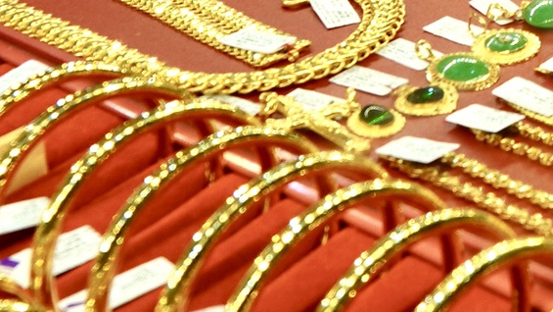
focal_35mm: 89
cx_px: 912
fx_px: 1305
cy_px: -207
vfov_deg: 12.6
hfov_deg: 19.6
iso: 100
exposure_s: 1/100
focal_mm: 8.8
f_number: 4.5
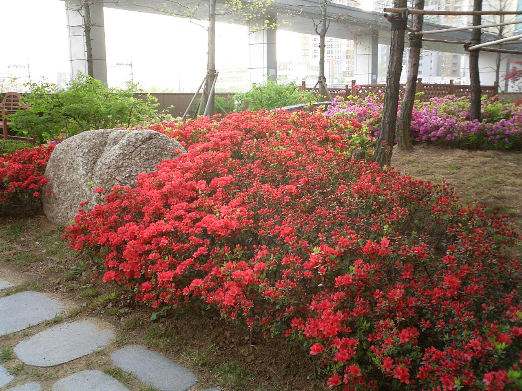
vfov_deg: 38.7
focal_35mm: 37
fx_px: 558
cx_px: 261
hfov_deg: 50.1
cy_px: 196
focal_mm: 5.6
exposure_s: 1/80
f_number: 3.5
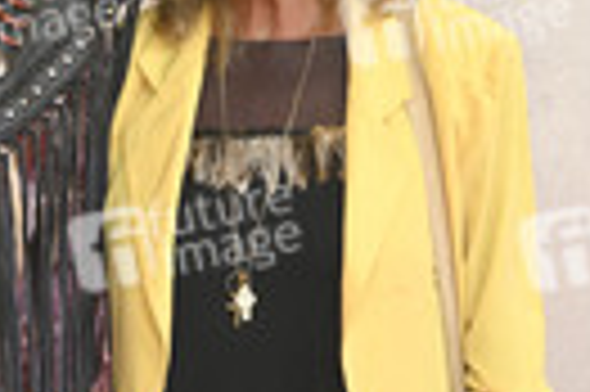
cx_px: 65
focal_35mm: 259
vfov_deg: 5.3
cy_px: 126
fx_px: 4239
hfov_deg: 7.9
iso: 800
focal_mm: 75
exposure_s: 1/160
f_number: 5.6
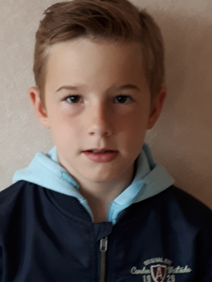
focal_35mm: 28
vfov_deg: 63.4
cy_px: 144
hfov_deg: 49.7
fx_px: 229
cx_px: 103
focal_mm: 3.6
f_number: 1.9
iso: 200
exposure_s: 1/17
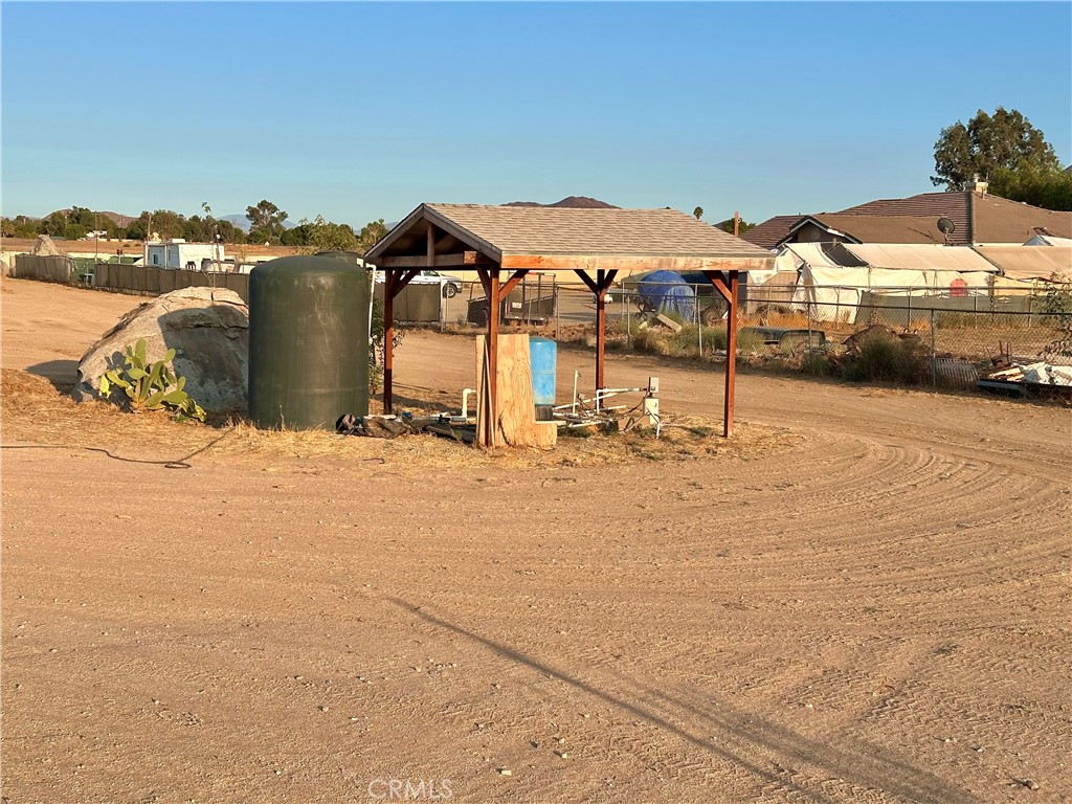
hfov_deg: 39.7
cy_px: 402
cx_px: 536
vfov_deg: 30.3
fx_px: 1486
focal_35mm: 48
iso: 64
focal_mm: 6.86
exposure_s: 1/2114
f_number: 1.78
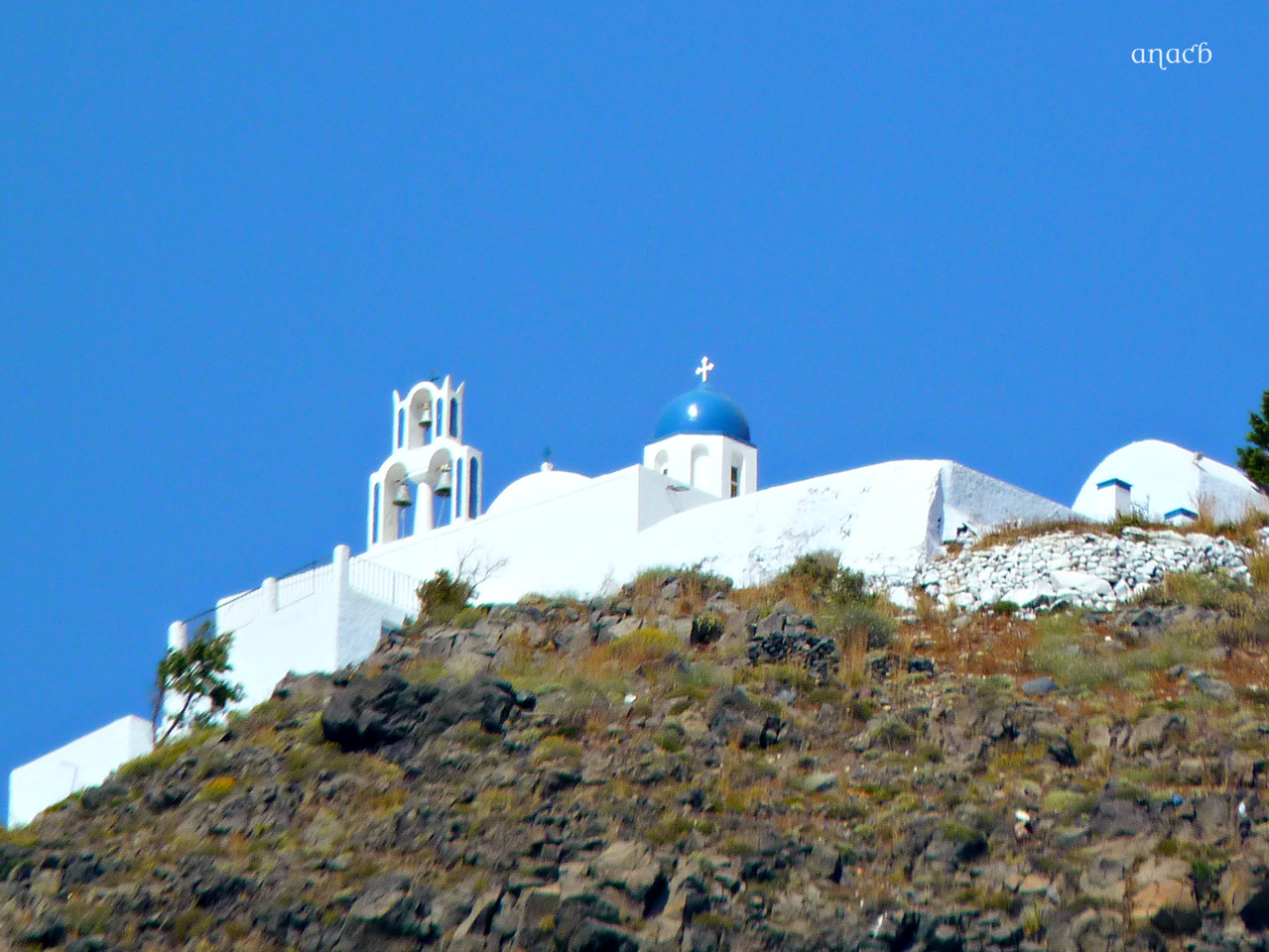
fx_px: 28016
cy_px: 476
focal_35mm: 764
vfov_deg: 1.9
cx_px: 634
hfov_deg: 2.6
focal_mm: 86.4
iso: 80
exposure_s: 1/500
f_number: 5.6
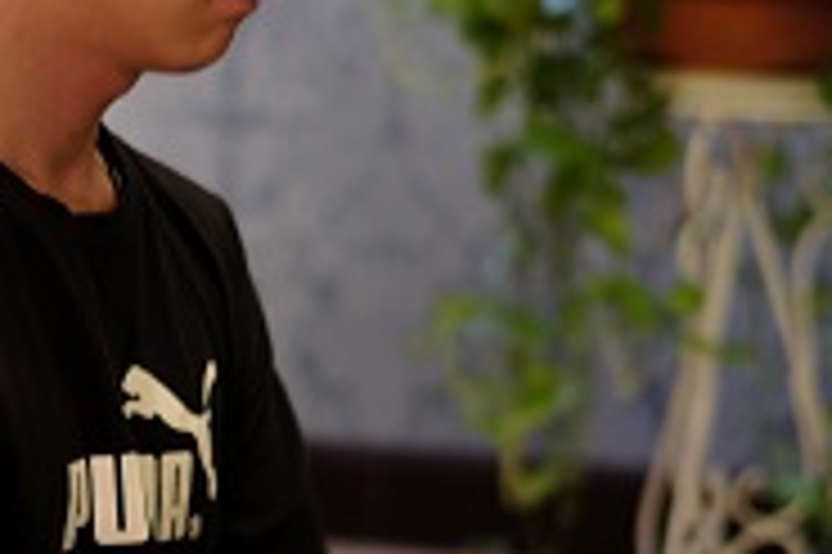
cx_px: 126
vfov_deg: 8.0
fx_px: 3971
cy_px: 428
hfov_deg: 11.9
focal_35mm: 172
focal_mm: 35
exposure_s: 1/17
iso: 200
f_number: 1.4
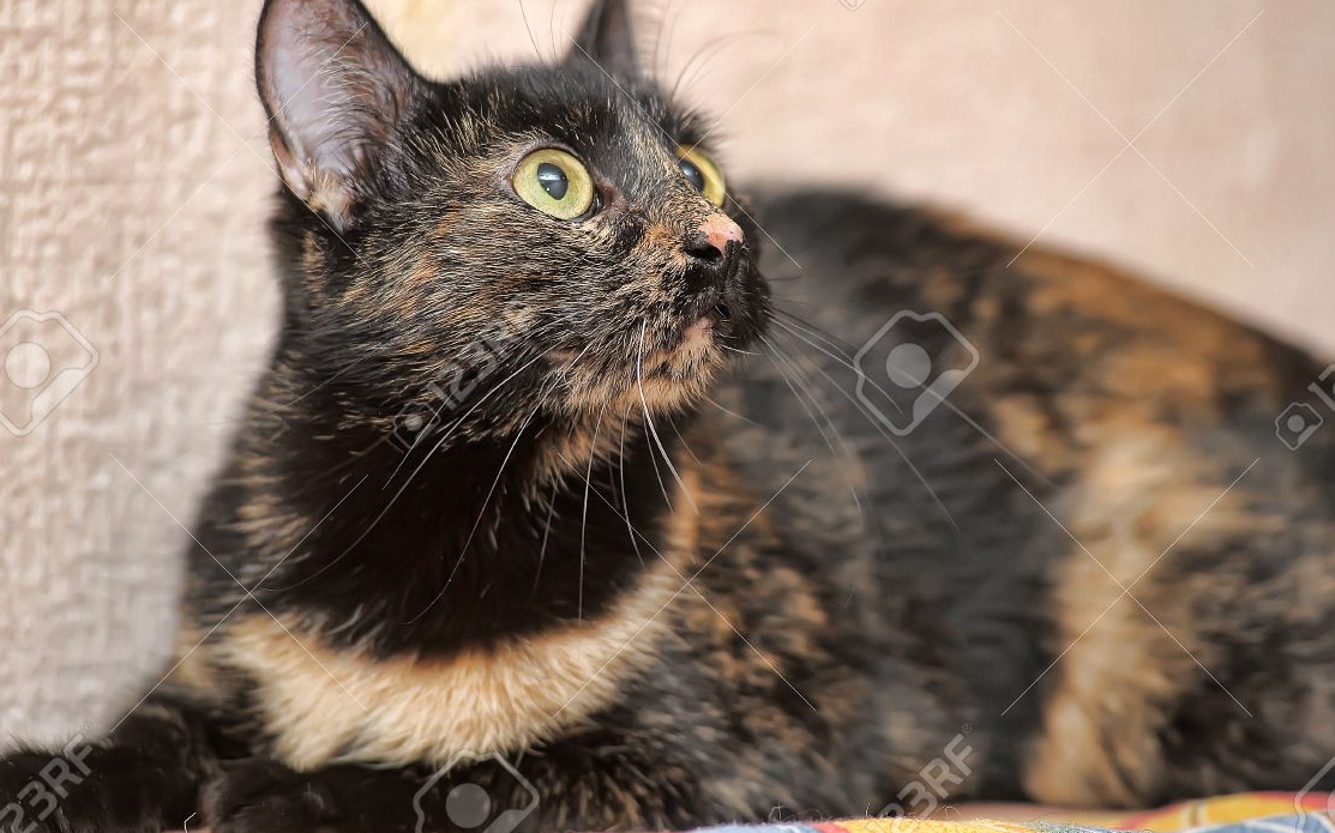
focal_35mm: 238
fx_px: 8657
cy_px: 323
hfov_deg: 8.8
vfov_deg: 5.5
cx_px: 686
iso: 400
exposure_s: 1/200
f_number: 7.1
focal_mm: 200
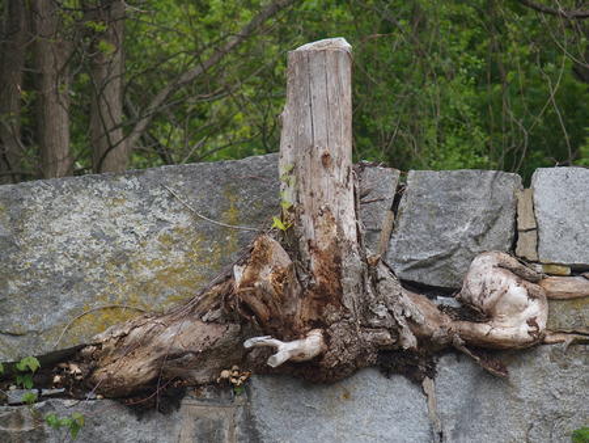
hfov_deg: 9.0
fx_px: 3745
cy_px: 222
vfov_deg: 6.8
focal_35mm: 220
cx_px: 294
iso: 100
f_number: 2.8
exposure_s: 1/320
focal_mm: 46.7
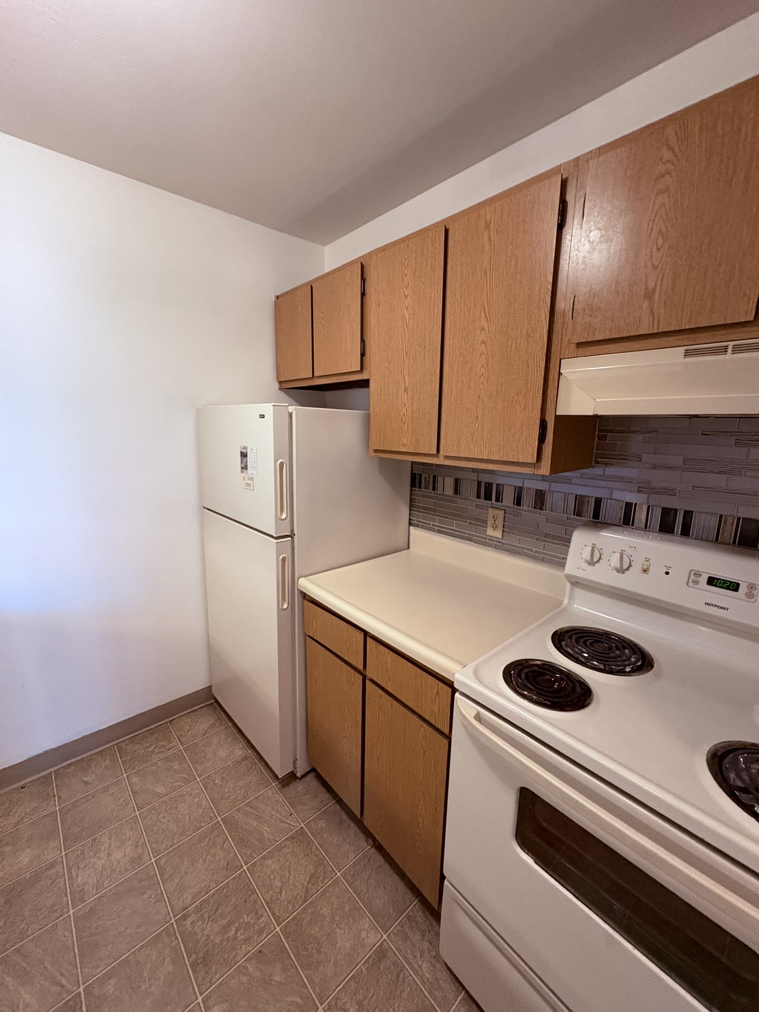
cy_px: 506
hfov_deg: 85.7
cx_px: 380
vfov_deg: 102.1
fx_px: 409
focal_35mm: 14
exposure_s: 1/60
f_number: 2.2
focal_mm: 2.22
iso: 500
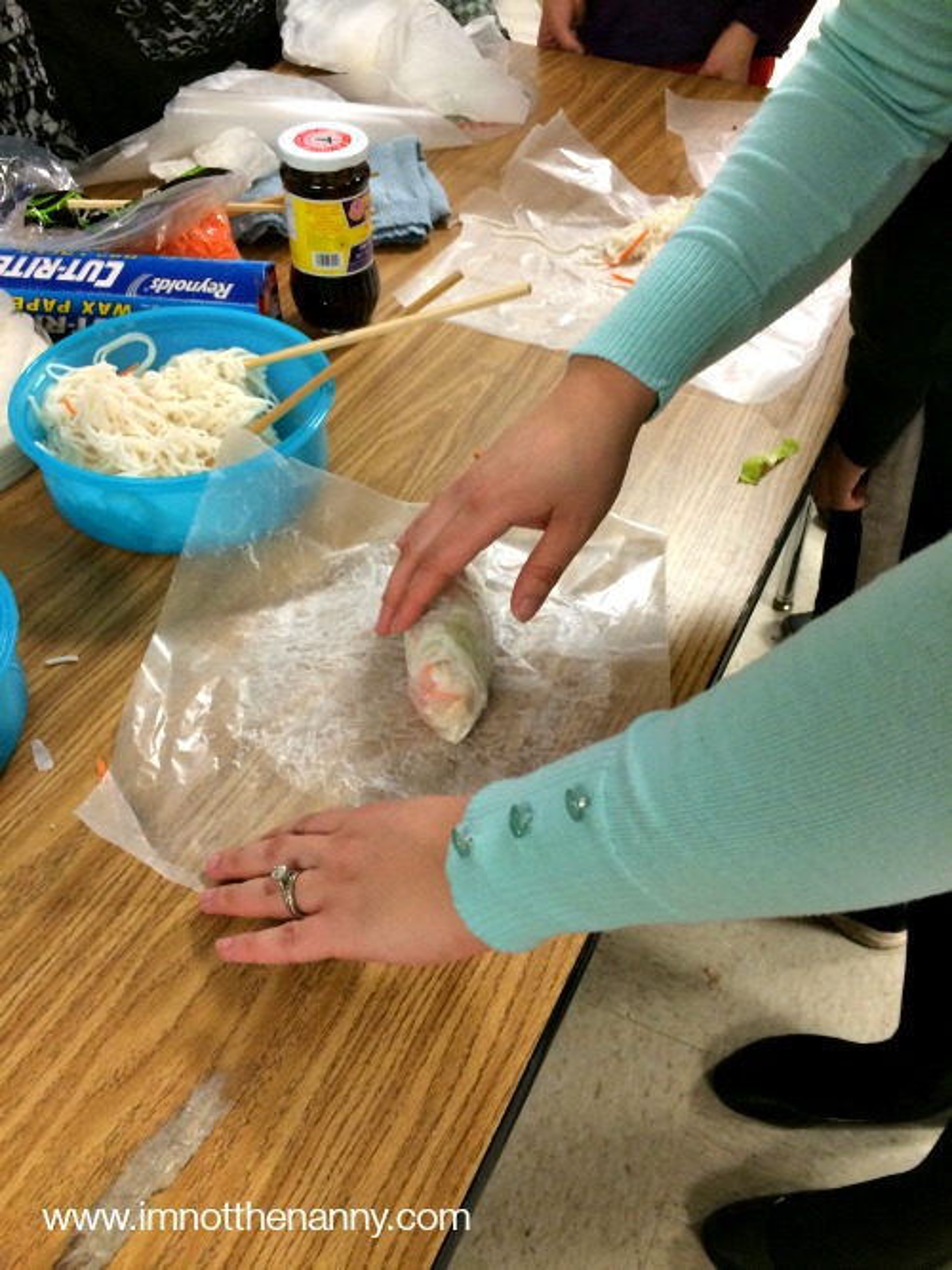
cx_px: 476
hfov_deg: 48.2
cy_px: 635
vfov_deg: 61.7
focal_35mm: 29
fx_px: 1064
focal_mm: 4.15
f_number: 2.2
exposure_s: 1/30
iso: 125
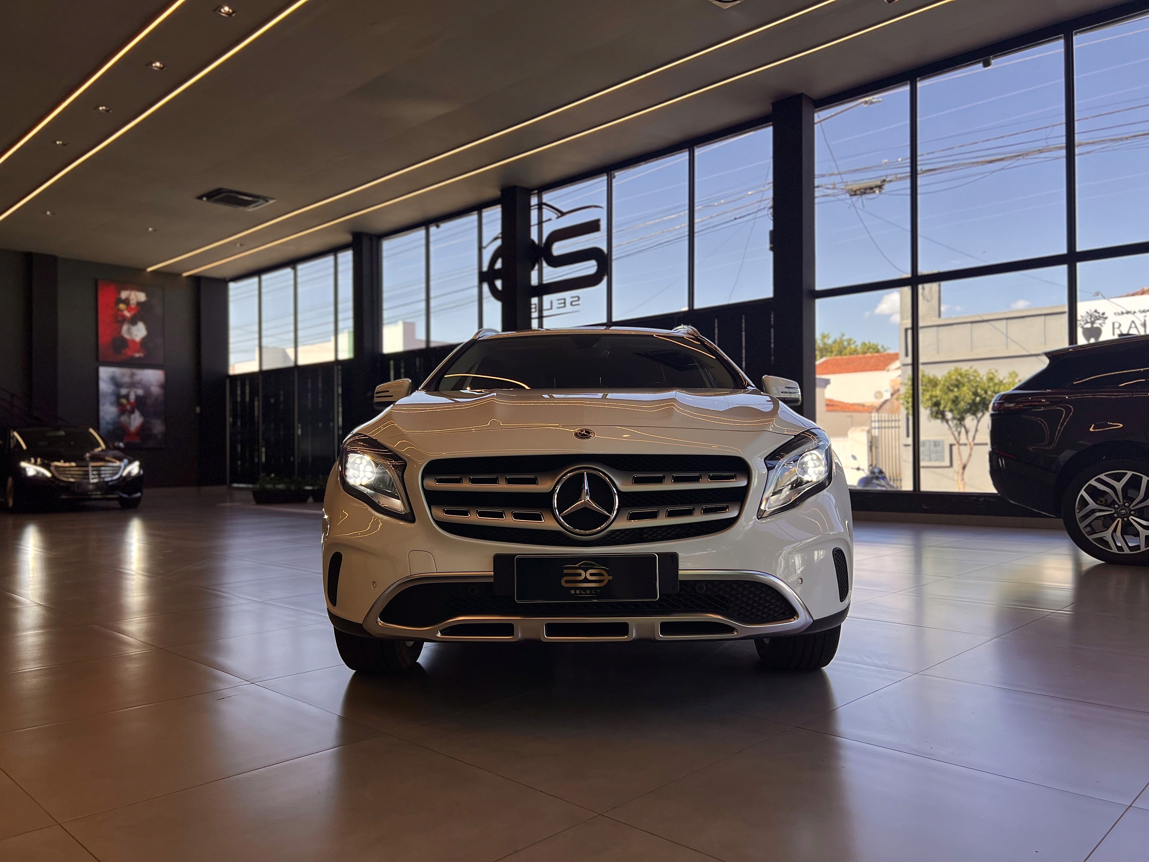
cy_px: 431
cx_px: 574
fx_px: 863
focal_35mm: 26
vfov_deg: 53.1
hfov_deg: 67.3
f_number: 1.5
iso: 50
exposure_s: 1/949
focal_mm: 5.7
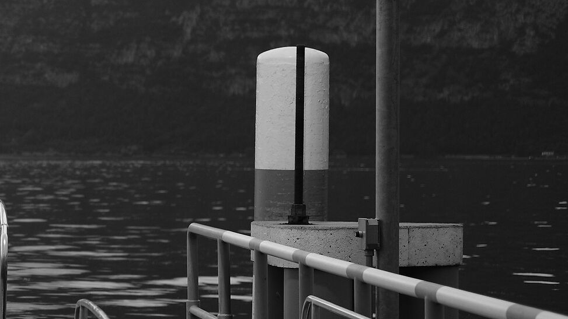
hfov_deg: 15.1
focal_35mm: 137
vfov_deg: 8.9
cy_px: 156
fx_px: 2063
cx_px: -107
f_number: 2
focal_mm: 35
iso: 160
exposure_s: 1/40
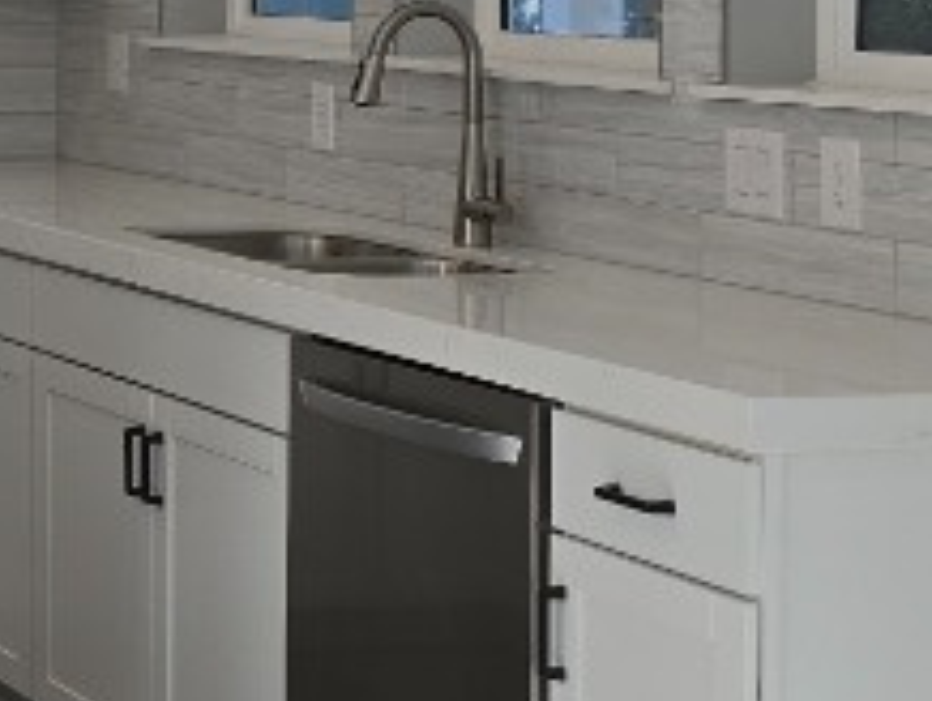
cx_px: -637
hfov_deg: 16.0
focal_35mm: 108
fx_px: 2911
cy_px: 56
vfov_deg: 13.6
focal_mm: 6.3
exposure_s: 1/120
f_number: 1.7
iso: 16
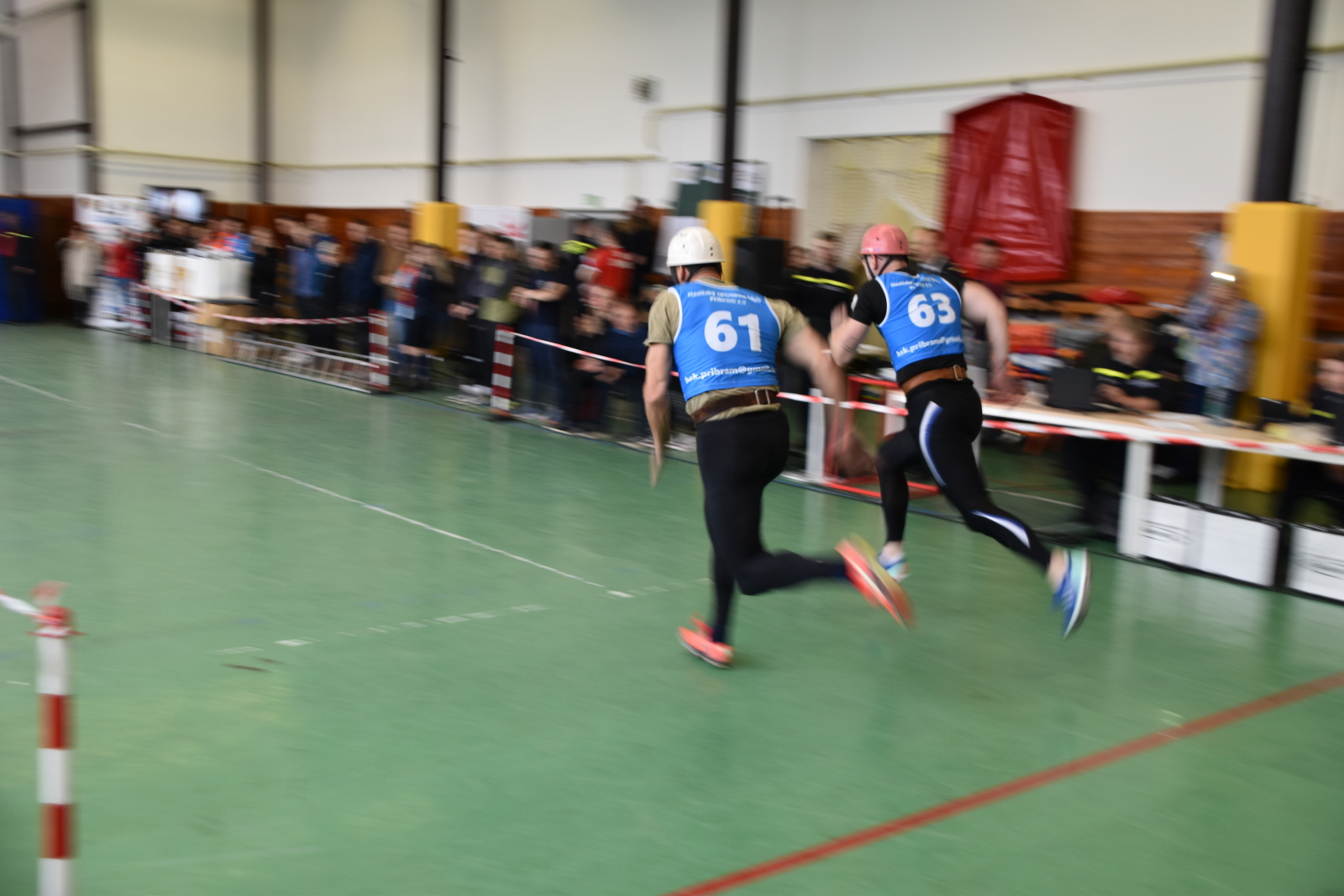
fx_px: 1344
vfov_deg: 36.9
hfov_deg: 53.1
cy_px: 448
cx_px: 672
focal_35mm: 36
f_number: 4
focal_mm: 24
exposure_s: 1/60
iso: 450
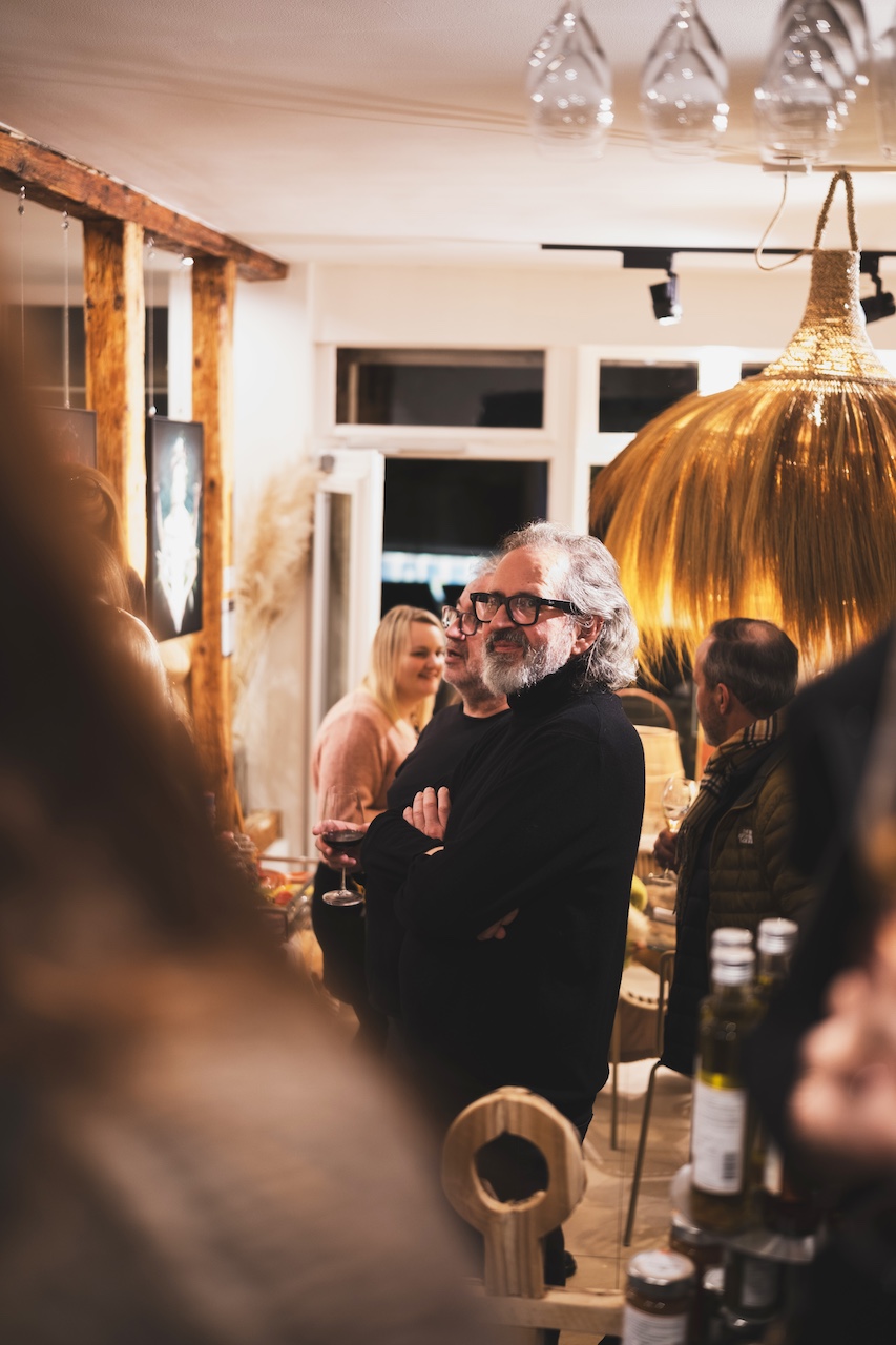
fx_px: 1531
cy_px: 672
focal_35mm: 41
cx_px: 448
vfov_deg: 47.4
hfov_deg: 32.6
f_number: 1.2
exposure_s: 1/25
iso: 400
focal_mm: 27
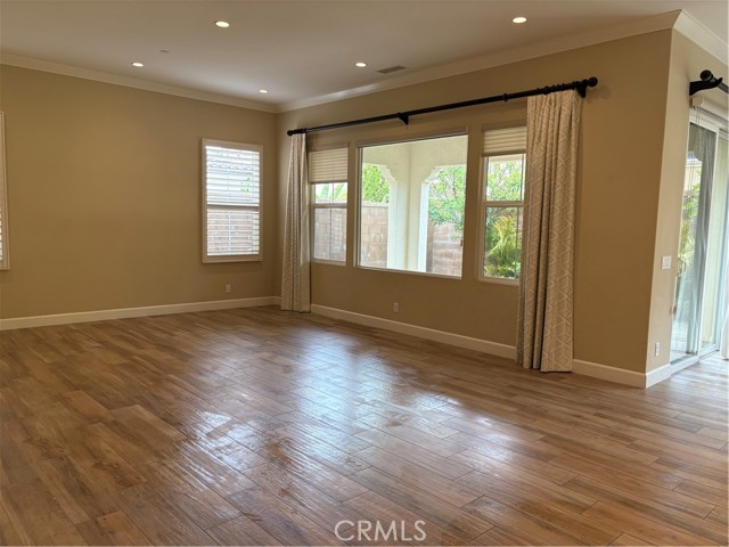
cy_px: 274
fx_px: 548
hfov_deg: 67.3
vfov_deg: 53.1
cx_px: 364
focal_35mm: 26
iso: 80
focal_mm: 5.96
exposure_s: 1/120
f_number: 1.6
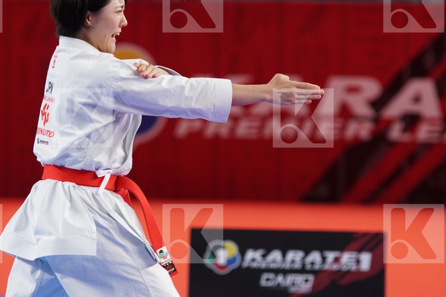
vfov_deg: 3.9
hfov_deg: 5.8
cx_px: 193
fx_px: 4398
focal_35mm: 355
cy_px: 118
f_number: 3.2
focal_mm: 180
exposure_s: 1/400
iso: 800
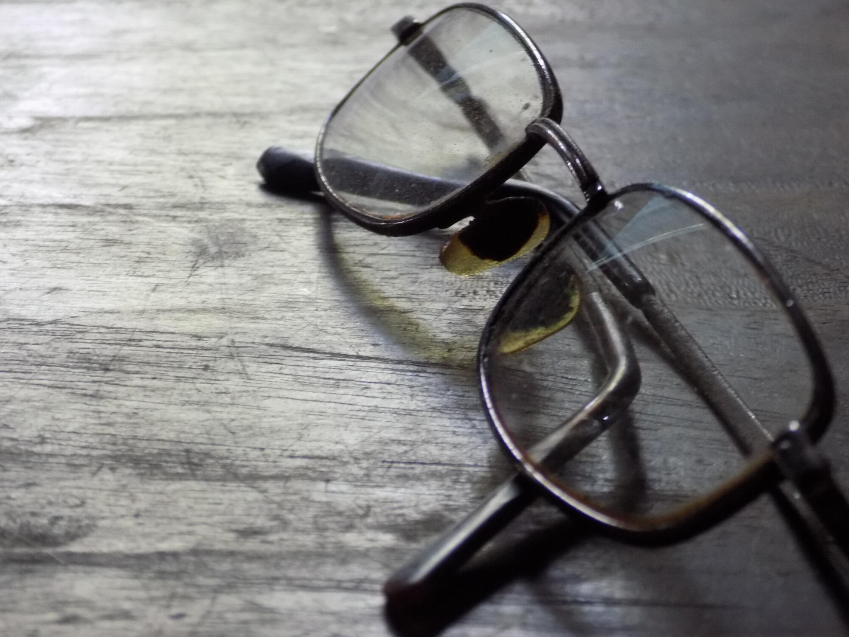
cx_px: 424
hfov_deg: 20.2
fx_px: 2379
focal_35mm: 97
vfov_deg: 15.2
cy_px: 318
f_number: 4.6
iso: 400
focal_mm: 17.2
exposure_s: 1/15
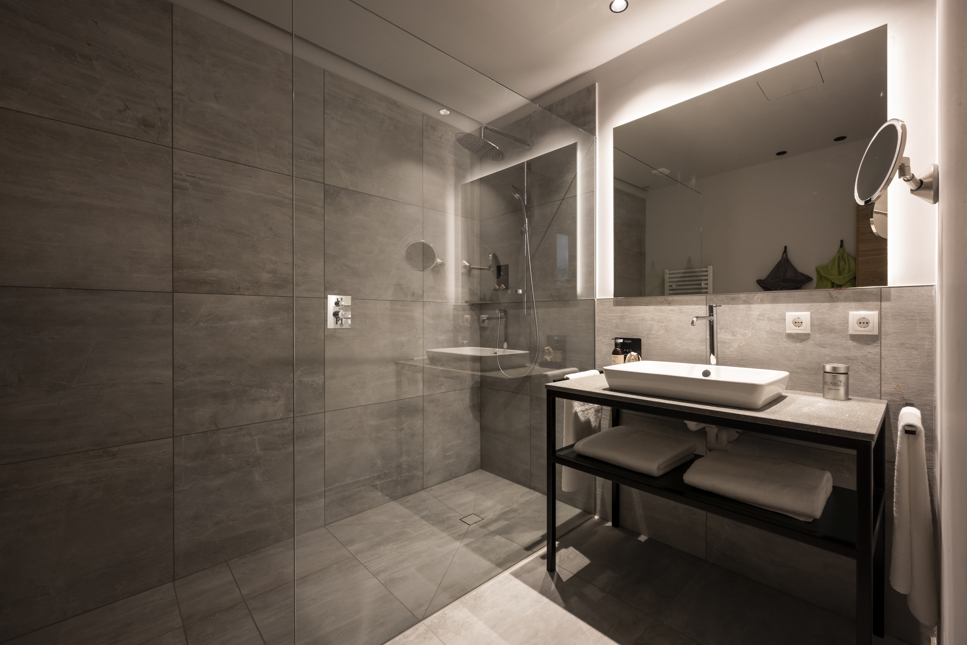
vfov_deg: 81.2
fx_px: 376
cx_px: 484
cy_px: 322
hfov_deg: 104.3
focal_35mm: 14
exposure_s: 1/15
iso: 640
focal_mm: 14
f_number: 7.1
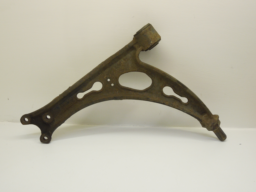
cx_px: 128
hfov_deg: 47.9
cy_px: 96
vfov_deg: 36.8
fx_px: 288
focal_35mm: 39
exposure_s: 1/50
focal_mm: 7
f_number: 3.8
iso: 280
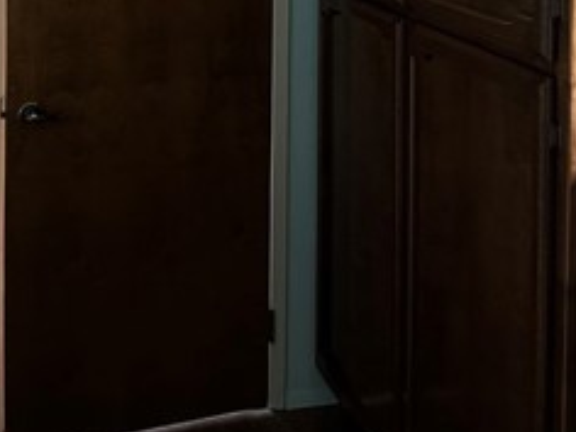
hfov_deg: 29.8
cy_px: -81
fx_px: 1082
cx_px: 244
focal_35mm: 65
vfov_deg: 21.1
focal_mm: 6.86
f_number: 1.78
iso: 1000
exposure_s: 1/34
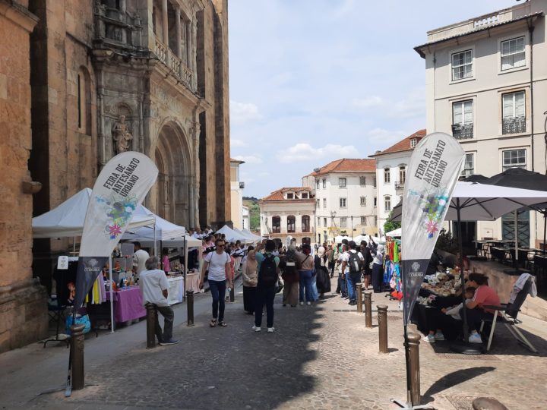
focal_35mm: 25
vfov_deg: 54.9
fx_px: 395
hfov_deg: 69.4
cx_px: 274
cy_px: 205
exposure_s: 1/1302
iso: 32
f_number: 2
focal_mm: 4.6
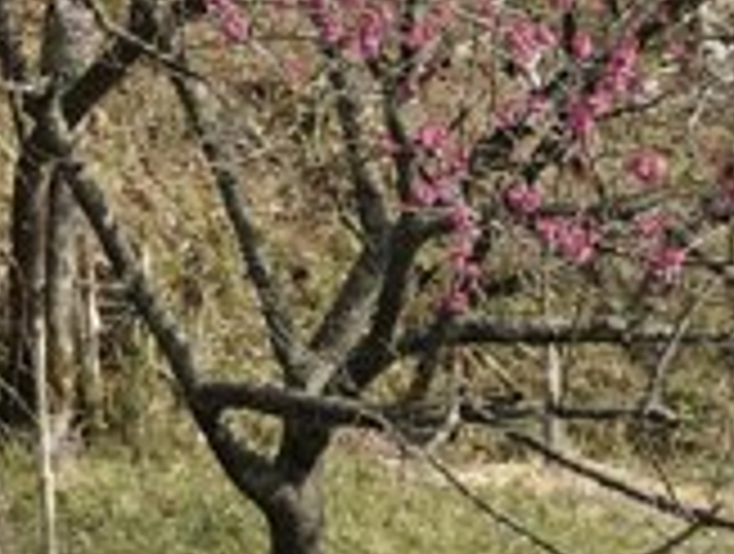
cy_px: -932
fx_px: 6397
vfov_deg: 4.8
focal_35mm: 301
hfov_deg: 6.6
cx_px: 36
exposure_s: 1/1250
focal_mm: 50
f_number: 4
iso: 200
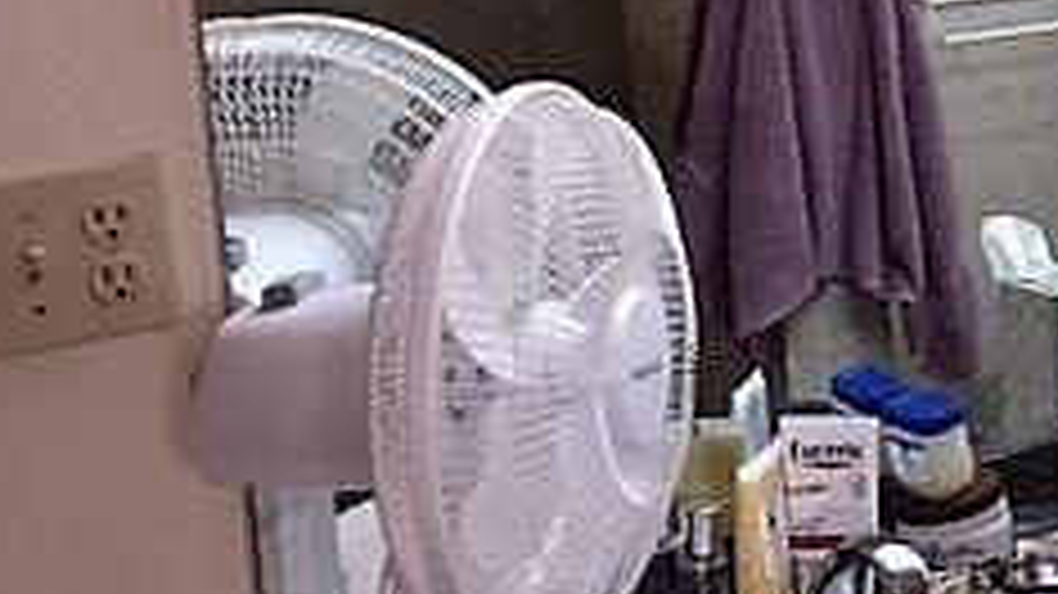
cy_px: 194
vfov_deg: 14.0
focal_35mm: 86
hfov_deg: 22.2
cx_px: 1378
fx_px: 2412
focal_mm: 4.15
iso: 100
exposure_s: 1/30
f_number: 2.2
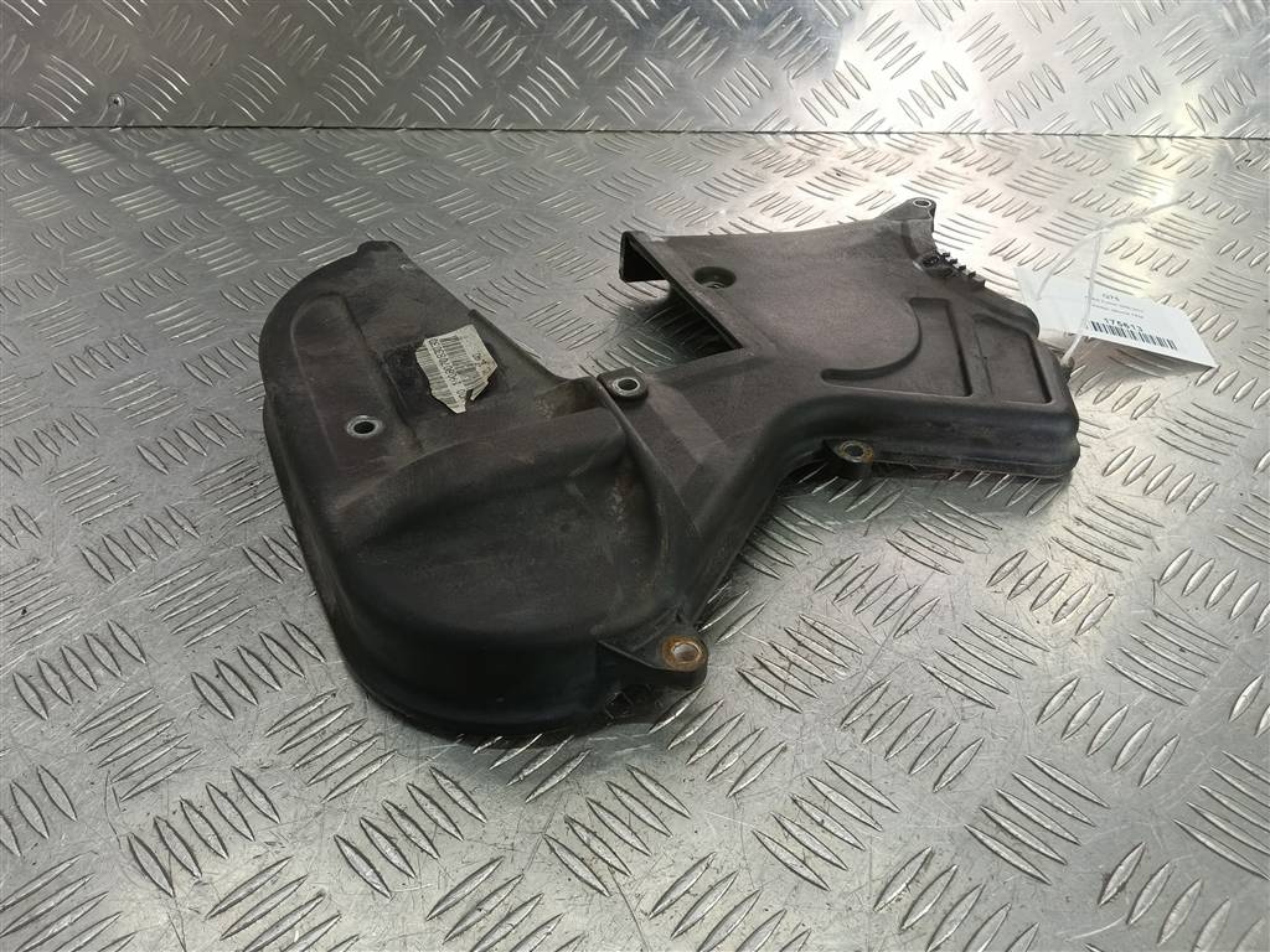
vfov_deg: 51.4
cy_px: 476
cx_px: 635
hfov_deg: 65.3
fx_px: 991
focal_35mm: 27
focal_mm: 4.11
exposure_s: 1/100
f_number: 1.6
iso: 140
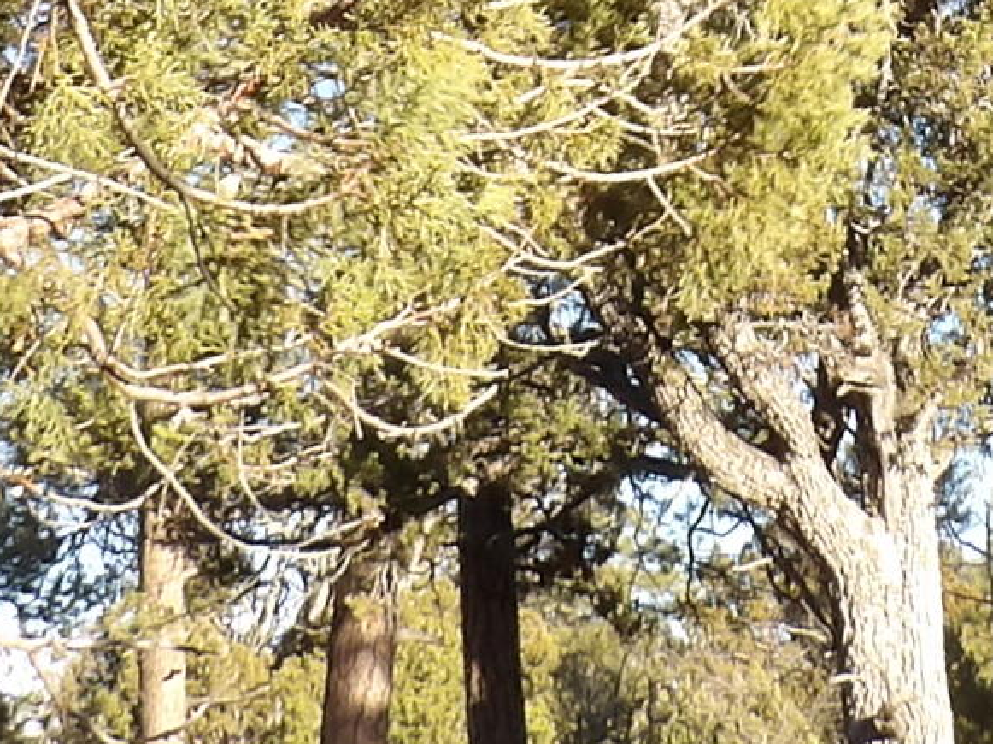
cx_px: 967
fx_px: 3555
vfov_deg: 11.2
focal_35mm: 124
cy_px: -556
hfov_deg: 15.6
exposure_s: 1/103
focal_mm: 4.3
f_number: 5.6
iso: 100
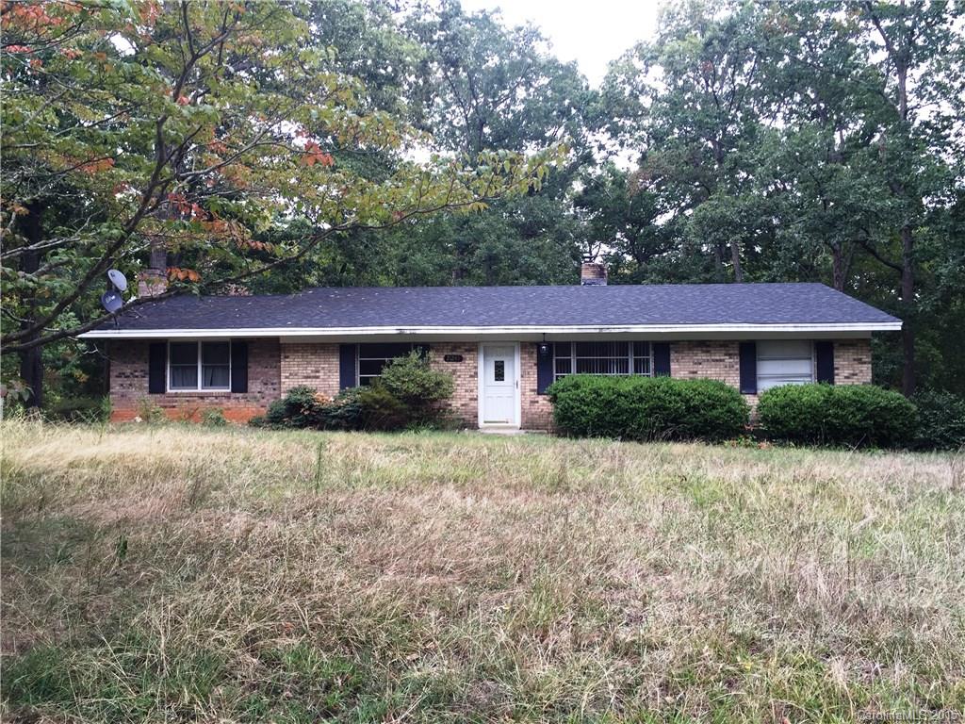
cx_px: 482
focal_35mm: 29
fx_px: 808
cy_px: 362
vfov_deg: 48.2
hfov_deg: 61.7
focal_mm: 4.15
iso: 32
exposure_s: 1/120
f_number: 2.2
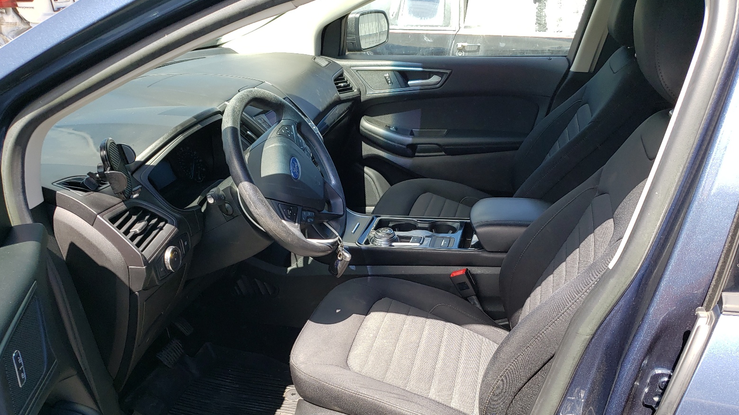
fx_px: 568
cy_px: 278
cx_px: 371
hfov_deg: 66.1
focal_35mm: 29
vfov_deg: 39.7
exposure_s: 1/556
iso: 50
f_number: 1.5
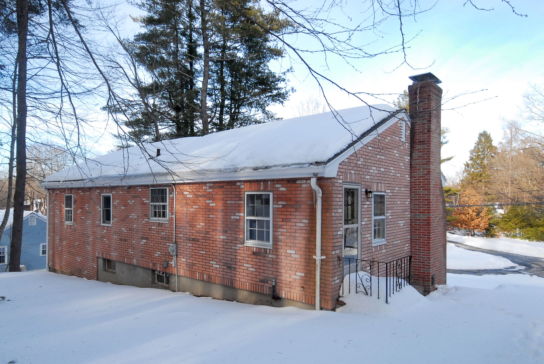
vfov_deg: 52.0
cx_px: 238
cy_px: 199
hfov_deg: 72.0
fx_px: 373
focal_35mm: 25
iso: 400
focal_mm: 13
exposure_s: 1/100
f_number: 11
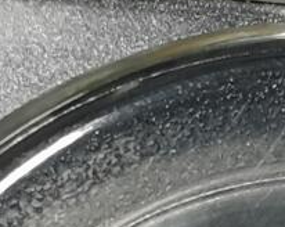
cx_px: 314
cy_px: 239
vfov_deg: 3.3
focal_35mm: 470
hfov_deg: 4.1
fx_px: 3957
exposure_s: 1/103
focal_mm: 5.58
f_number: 1.8
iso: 50
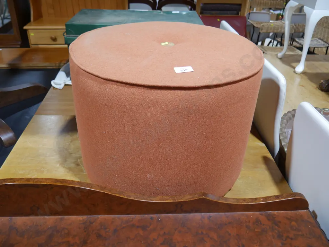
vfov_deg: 44.2
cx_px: 164
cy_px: 124
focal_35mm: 32
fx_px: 304
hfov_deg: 56.8
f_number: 3.6
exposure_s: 1/60
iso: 400
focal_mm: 16
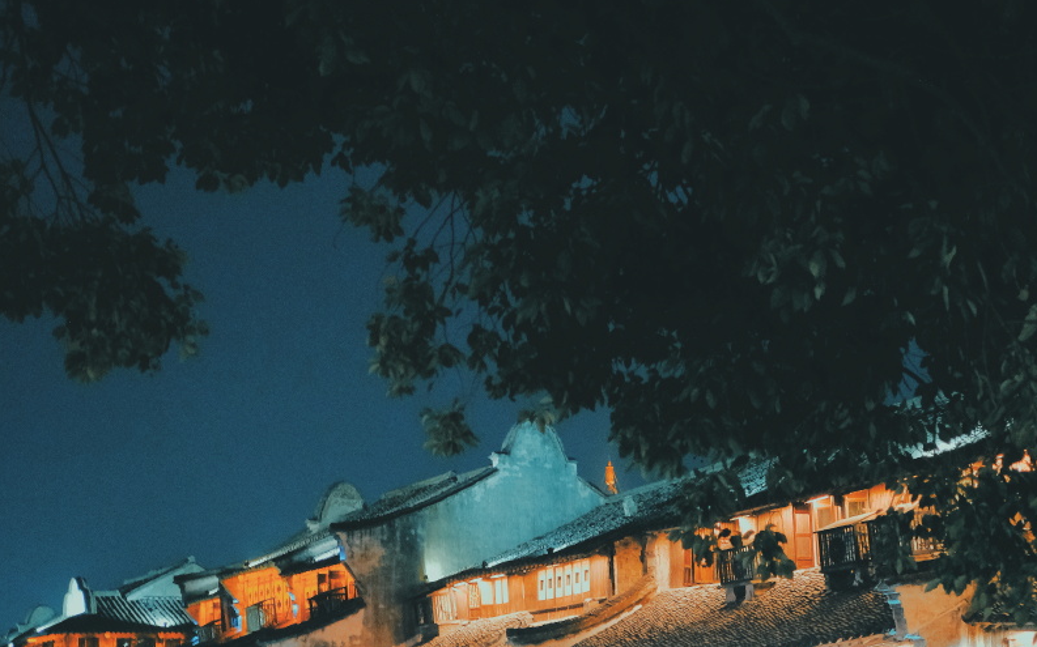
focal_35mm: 54
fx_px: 1526
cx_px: 522
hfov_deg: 37.5
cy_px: 621
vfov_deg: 23.1
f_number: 2
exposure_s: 1/15
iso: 1600
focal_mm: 23
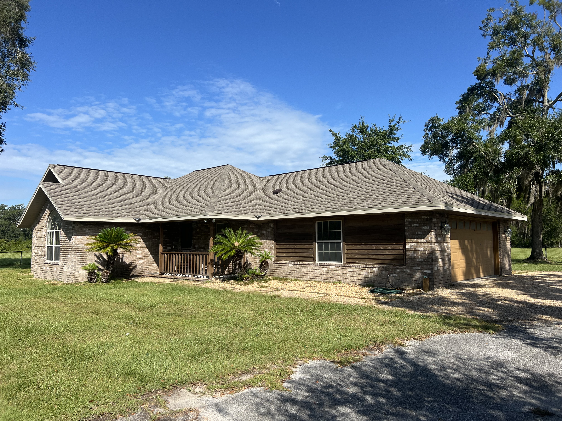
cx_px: 281
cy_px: 210
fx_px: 422
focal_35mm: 26
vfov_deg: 53.1
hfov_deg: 67.3
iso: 50
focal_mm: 5.7
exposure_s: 1/4274
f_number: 1.5
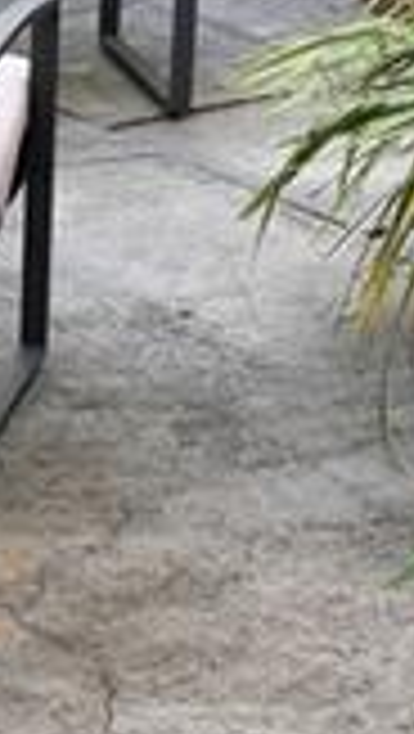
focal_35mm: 144
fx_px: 2803
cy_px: -171
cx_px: -387
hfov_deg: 8.1
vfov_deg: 14.4
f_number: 1.8
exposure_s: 1/40
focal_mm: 3.99
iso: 25
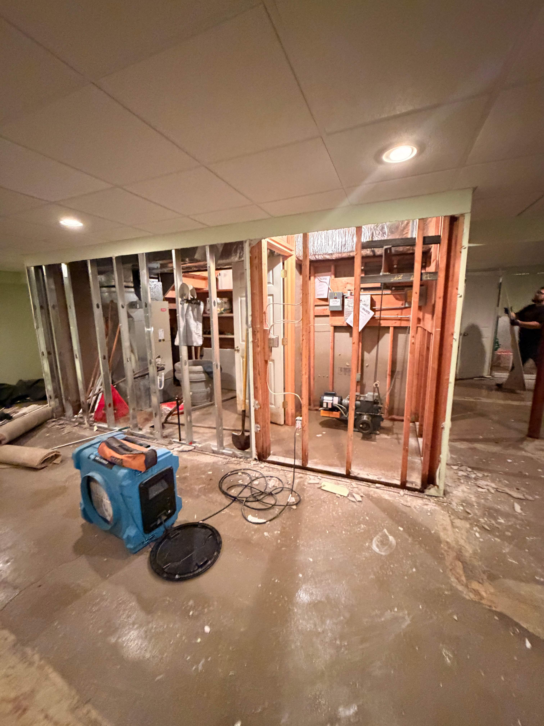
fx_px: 293
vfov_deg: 102.1
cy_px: 363
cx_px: 272
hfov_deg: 85.7
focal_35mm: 14
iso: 1000
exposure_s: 1/40
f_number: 2.2
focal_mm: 2.22
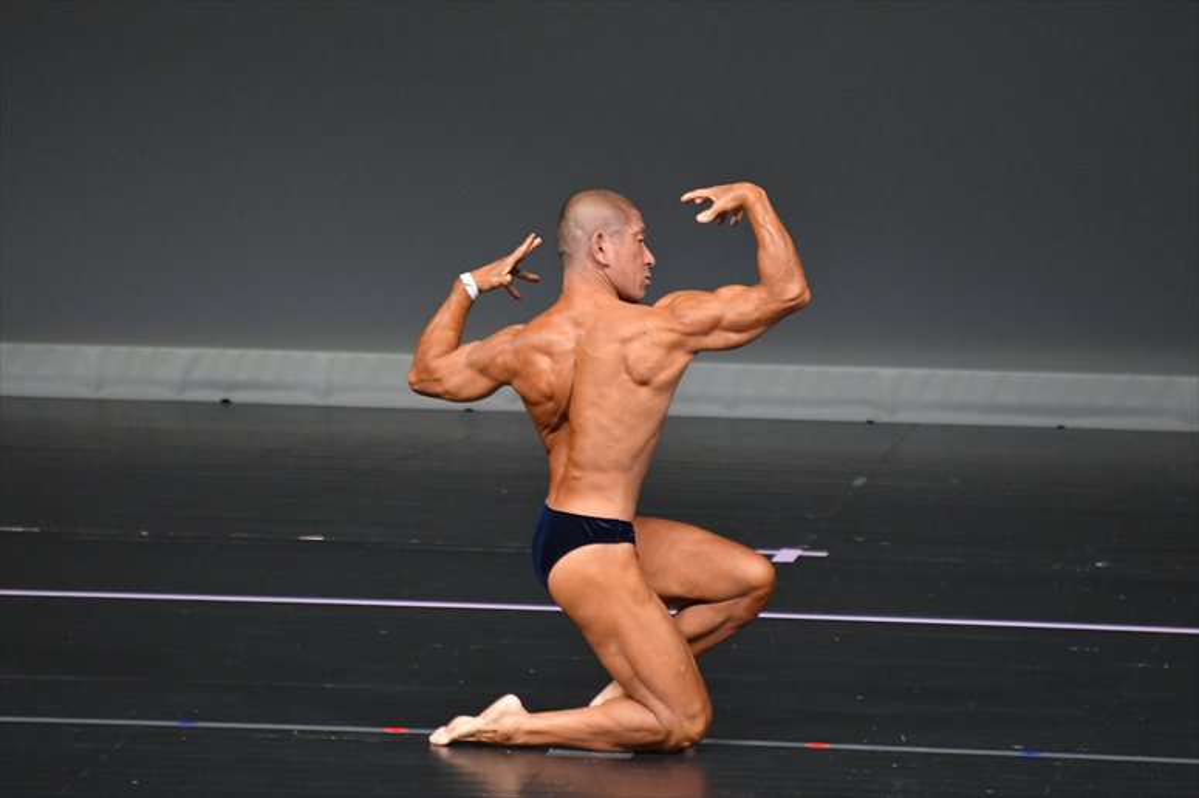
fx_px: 14980
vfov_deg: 3.1
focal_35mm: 450
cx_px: 600
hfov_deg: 4.6
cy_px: 399
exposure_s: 1/400
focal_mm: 300
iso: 4000
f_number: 5.6
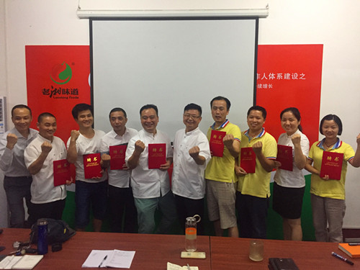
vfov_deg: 48.2
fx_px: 302
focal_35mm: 29
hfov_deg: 61.7
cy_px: 135
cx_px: 180
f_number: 2.2
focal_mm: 4.15
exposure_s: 1/25
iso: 250
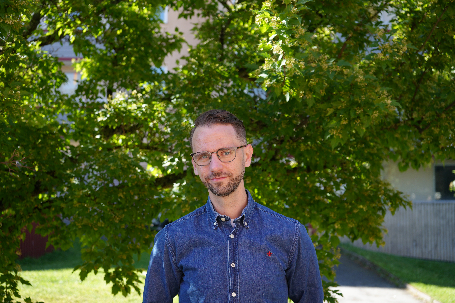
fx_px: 708
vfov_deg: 24.2
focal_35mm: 56
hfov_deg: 35.6
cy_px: 152
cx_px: 228
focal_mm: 56
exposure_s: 1/160
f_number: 5
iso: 160
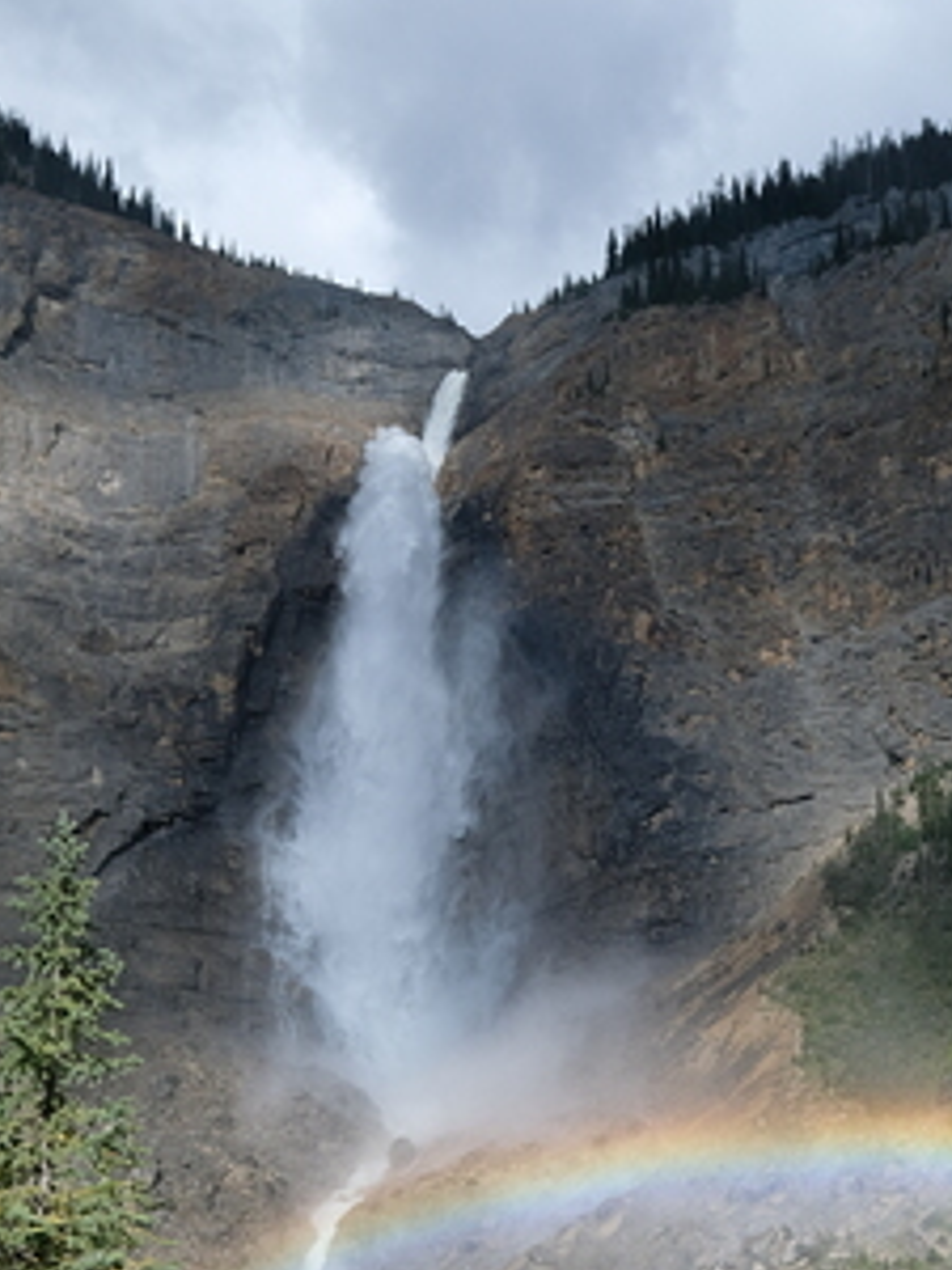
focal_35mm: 48
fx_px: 1760
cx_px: 626
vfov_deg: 38.5
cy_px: 969
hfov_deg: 30.1
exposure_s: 1/400
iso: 400
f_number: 5.6
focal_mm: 16.6
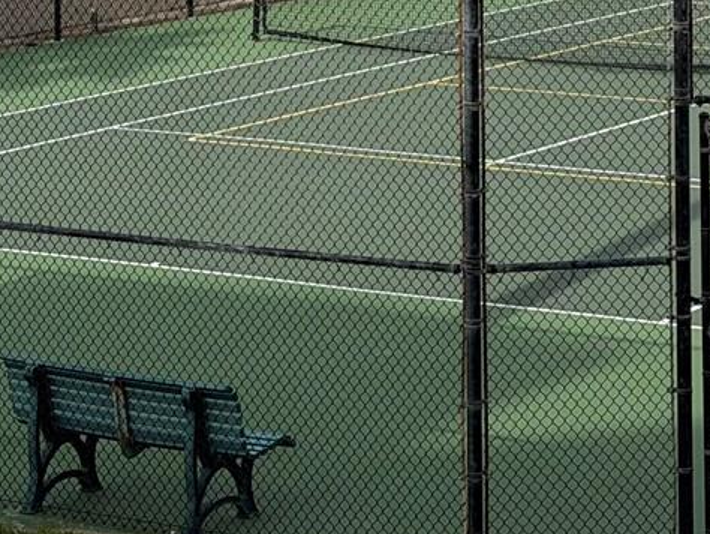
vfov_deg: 8.9
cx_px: 373
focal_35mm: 162
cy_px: -303
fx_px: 3324
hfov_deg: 12.2
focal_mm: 6.76
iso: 64
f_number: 1.78
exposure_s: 1/5587
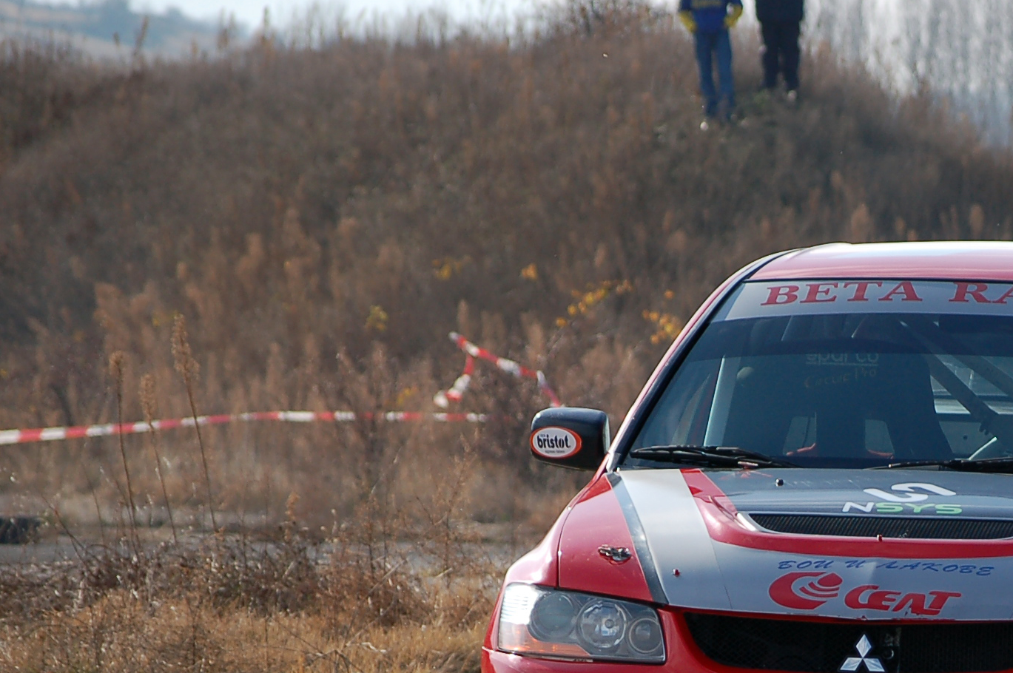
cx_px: 968
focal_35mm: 346
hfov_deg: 5.9
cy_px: 687
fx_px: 9729
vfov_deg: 4.0
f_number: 4.8
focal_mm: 105
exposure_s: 1/1250
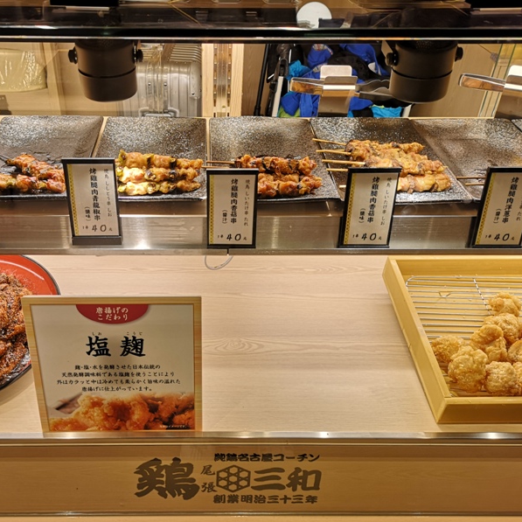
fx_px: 546
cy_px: 261
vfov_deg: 51.1
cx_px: 206
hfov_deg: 50.7
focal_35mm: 32
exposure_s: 1/182
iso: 50
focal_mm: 3.95
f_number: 1.8
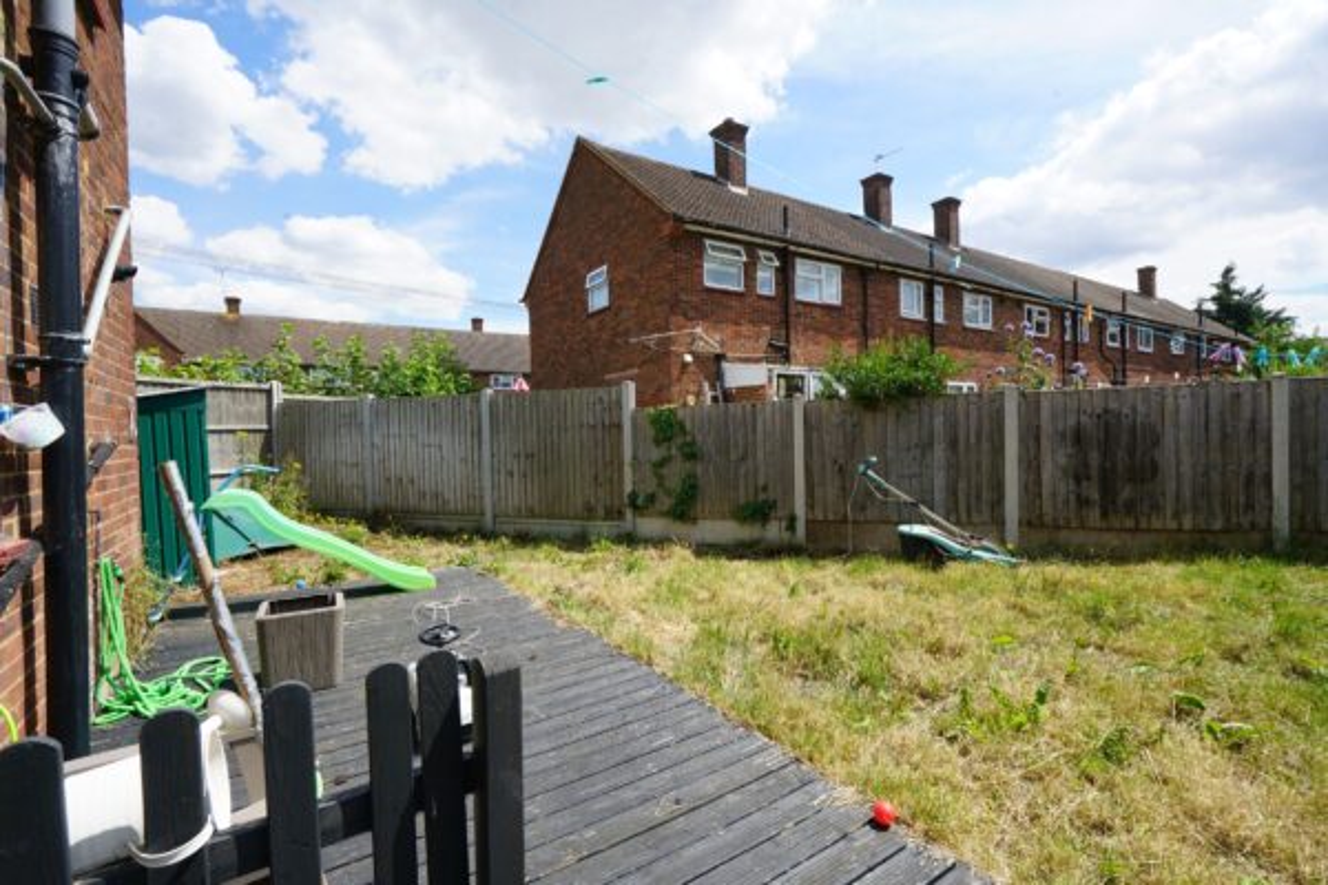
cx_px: 664
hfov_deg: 96.7
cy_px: 442
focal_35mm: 16
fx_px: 590
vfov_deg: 73.7
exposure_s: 1/80
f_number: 13
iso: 100
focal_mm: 16
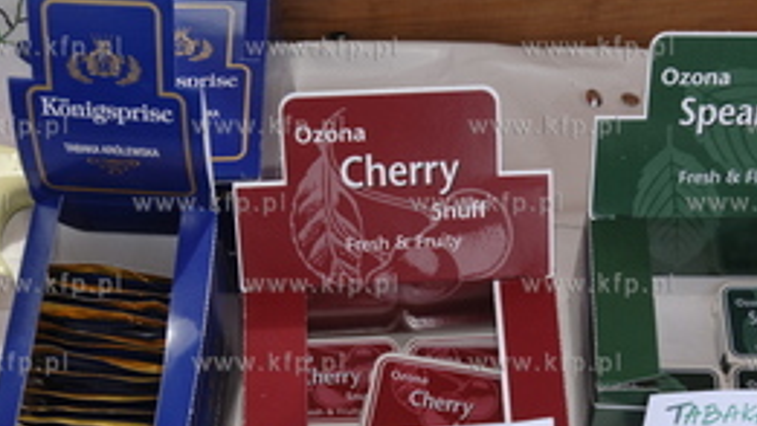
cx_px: 423
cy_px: 322
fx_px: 1546
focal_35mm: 77
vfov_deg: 15.6
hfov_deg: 27.5
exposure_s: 1/750
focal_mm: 32
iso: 400
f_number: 5.6
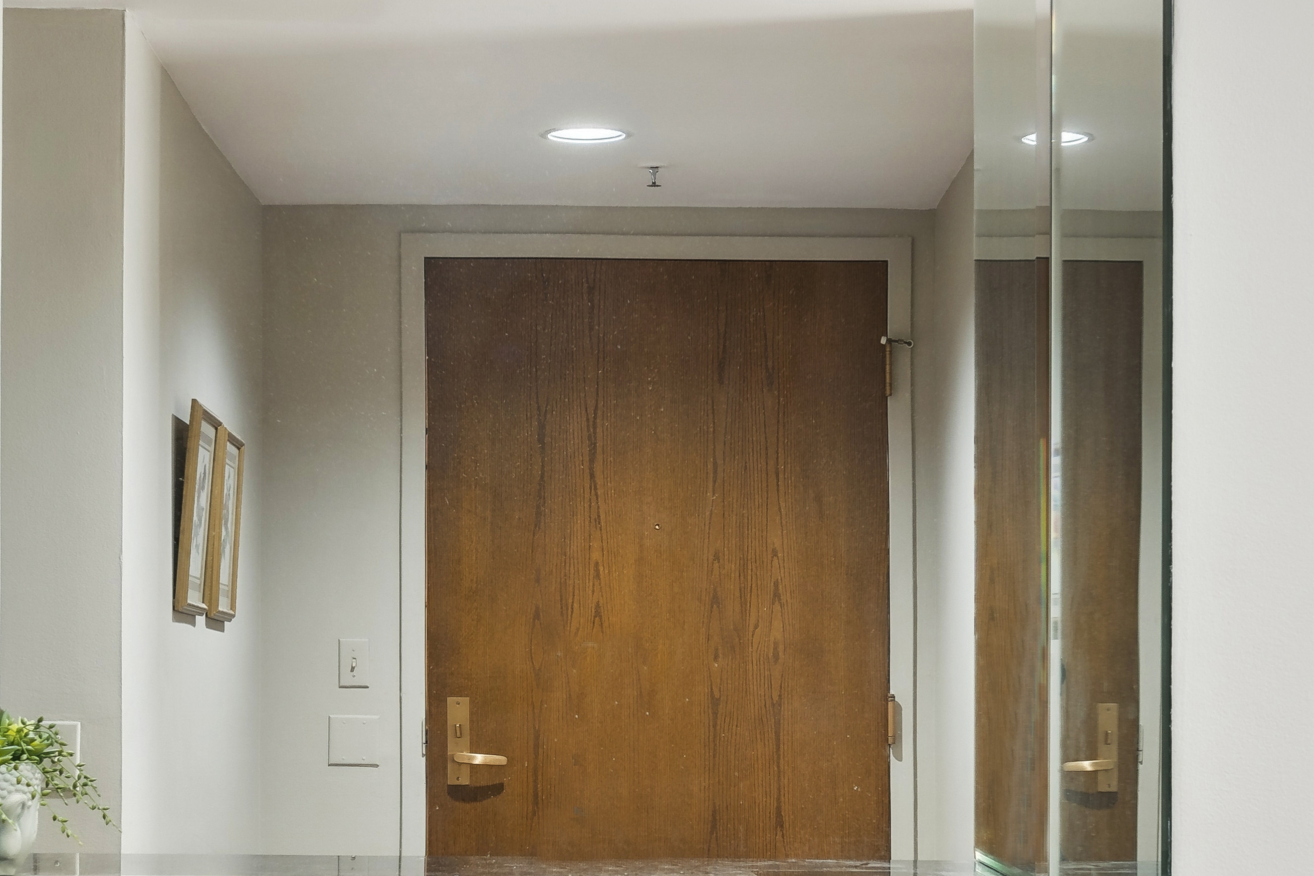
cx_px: 493
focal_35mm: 83
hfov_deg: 24.4
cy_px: 727
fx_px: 3029
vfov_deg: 16.3
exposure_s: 1/3.33
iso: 320
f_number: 8
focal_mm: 23
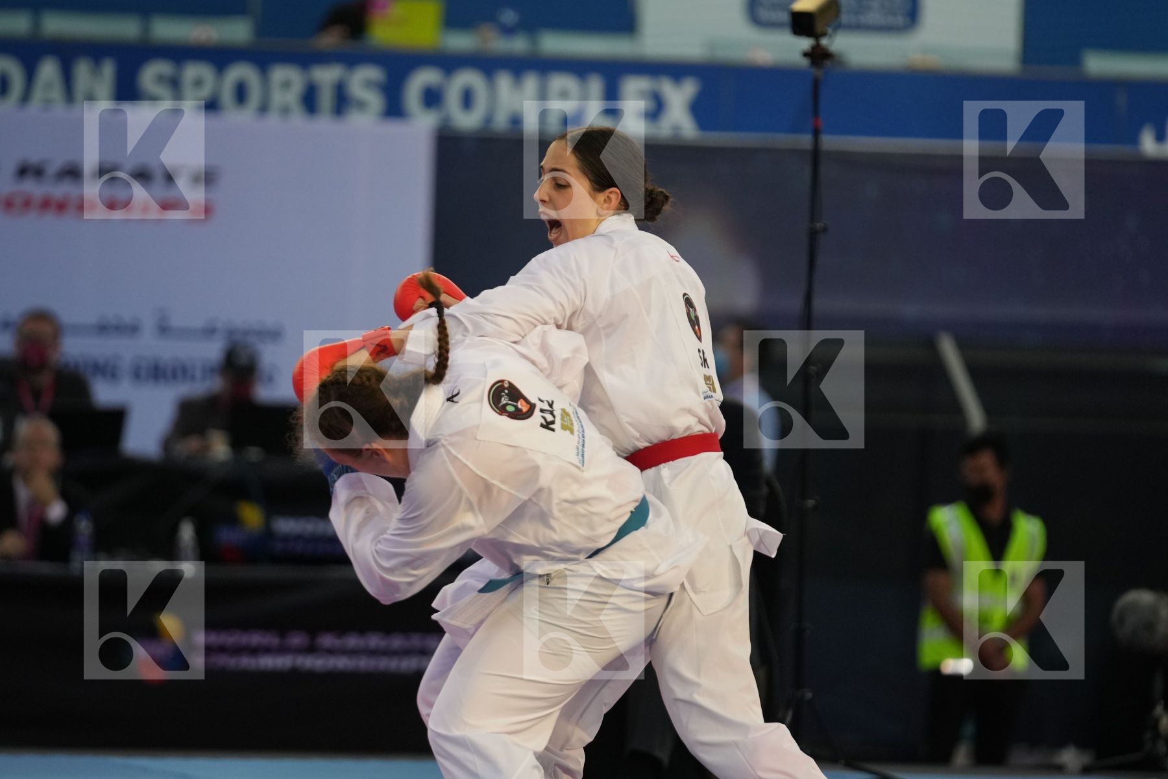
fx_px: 9570
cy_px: 390
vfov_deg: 4.7
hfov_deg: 7.0
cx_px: 584
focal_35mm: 295
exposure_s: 1/1000
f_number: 2.8
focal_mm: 197
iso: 1250
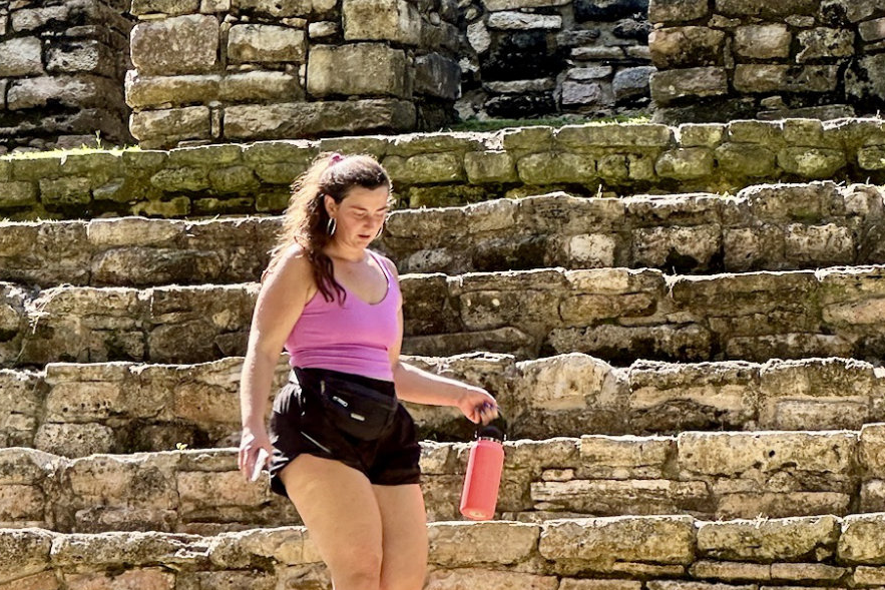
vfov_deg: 10.1
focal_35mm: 136
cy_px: 251
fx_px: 3344
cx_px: 135
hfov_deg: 15.0
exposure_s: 1/99
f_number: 2.8
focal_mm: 9
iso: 40
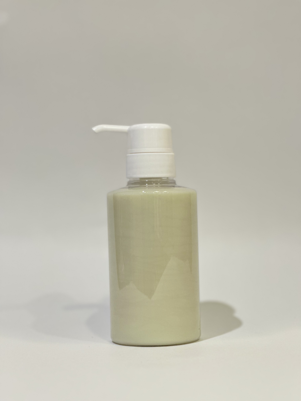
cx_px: 150
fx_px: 893
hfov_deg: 19.1
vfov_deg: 25.3
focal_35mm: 77
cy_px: 200
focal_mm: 9
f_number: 2.8
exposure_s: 1/33
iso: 125
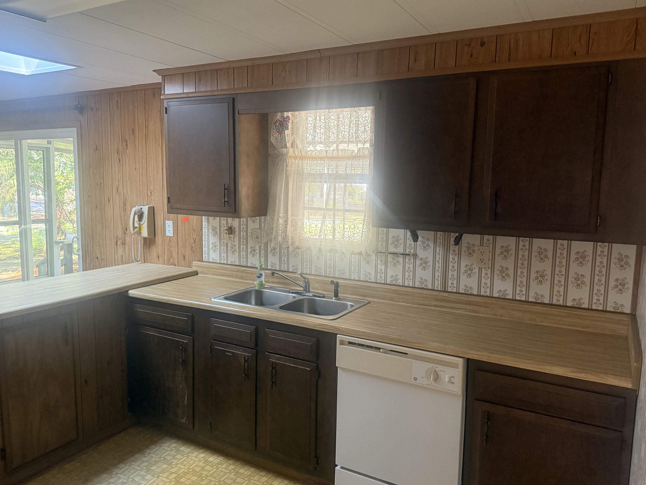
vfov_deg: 53.1
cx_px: 330
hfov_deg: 67.3
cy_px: 234
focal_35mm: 26
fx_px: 485
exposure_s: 1/60
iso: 500
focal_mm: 6.76
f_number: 1.78
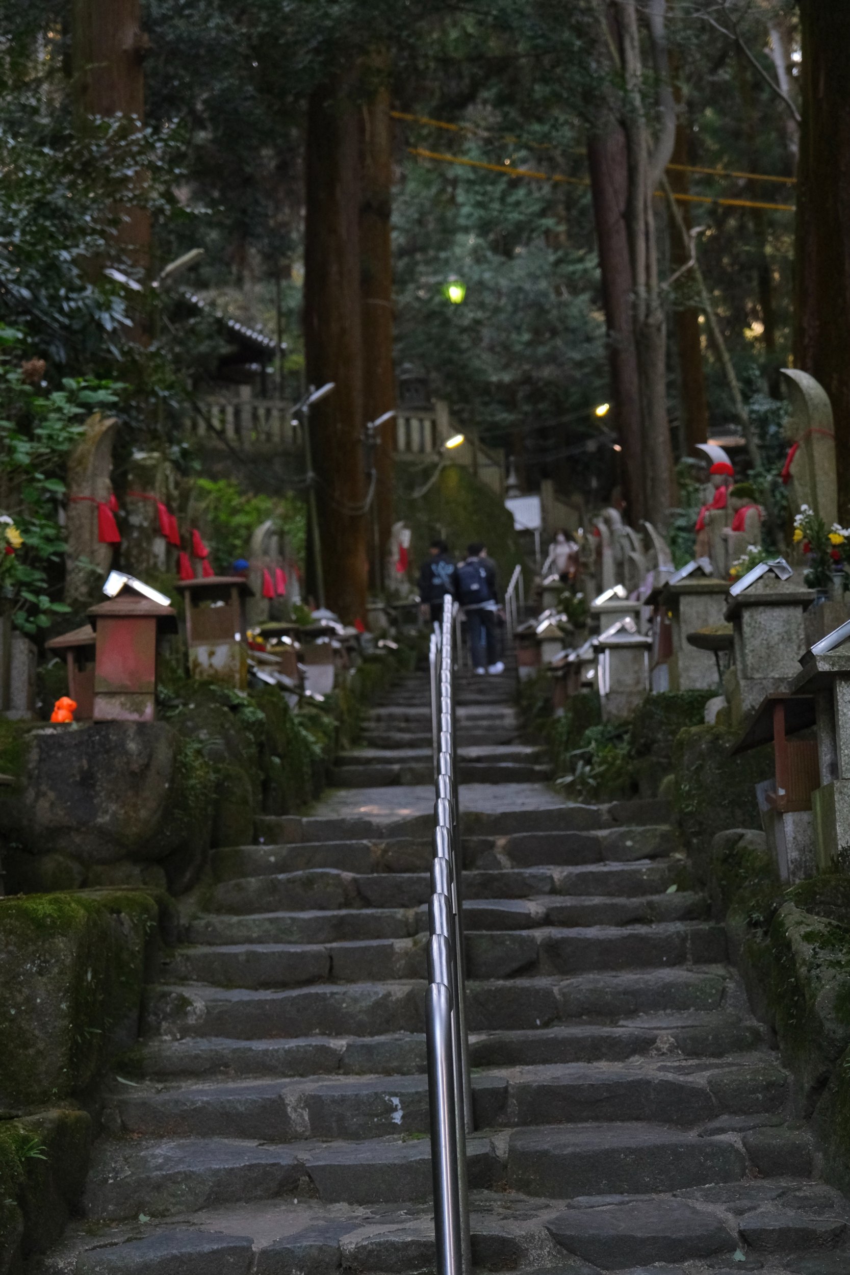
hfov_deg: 21.9
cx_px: 425
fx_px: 2195
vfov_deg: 32.4
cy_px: 638
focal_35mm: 62
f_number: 4
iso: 1600
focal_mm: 41.1
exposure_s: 1/320
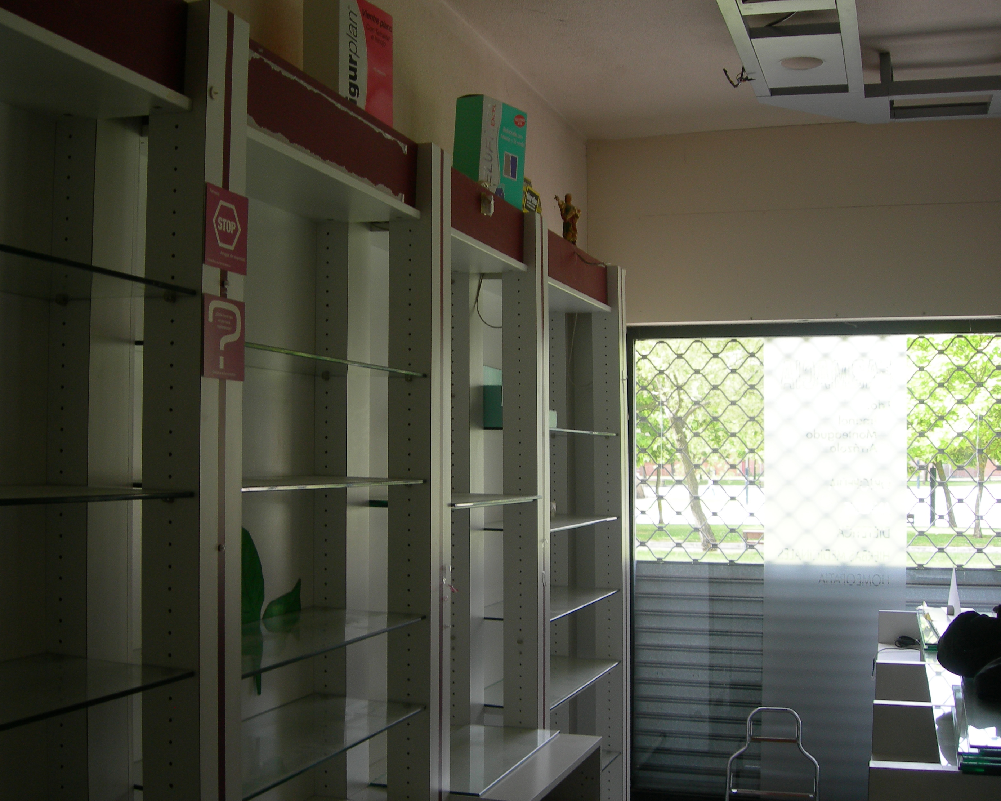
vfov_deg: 36.5
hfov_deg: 44.8
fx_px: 1215
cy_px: 397
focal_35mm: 41
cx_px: 469
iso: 50
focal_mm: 7.8
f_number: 2.8
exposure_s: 1/60.6
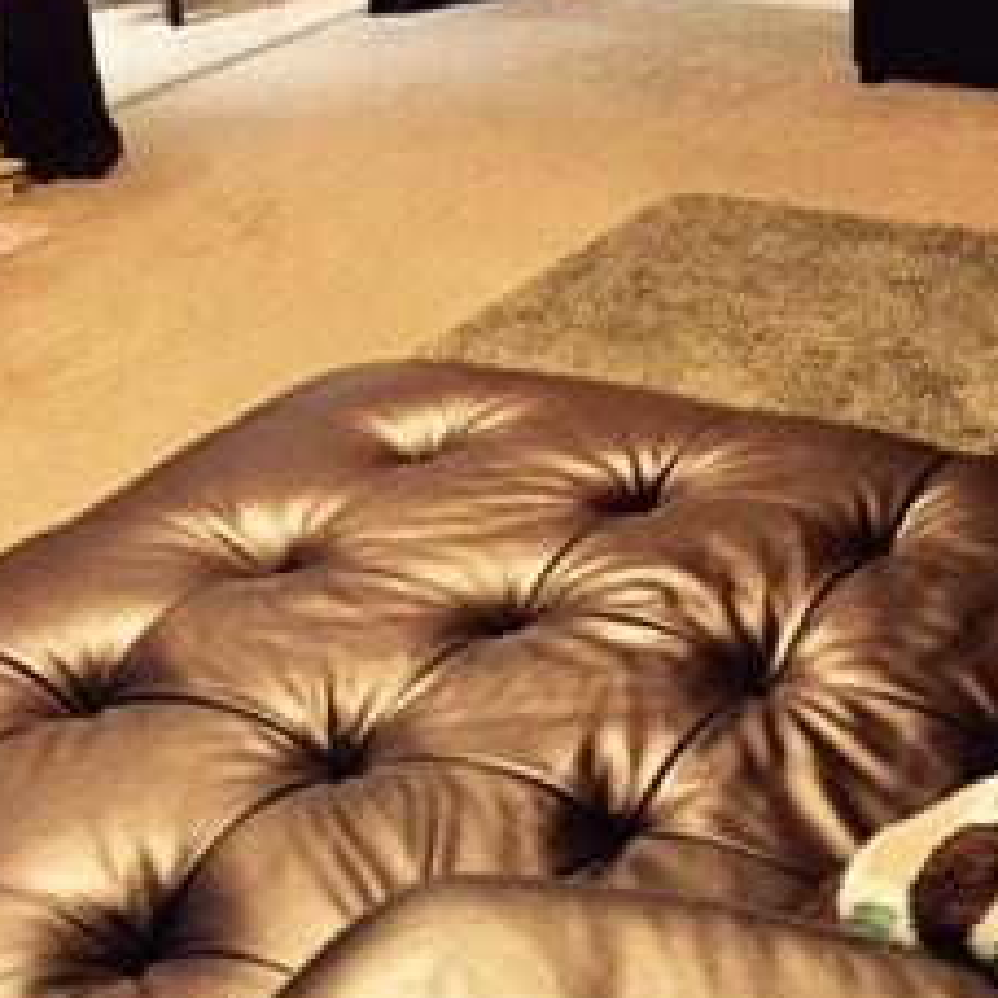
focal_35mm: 72
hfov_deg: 23.2
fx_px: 2349
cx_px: 959
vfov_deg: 22.8
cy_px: -57
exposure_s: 1/15
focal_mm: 4.15
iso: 250
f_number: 2.2
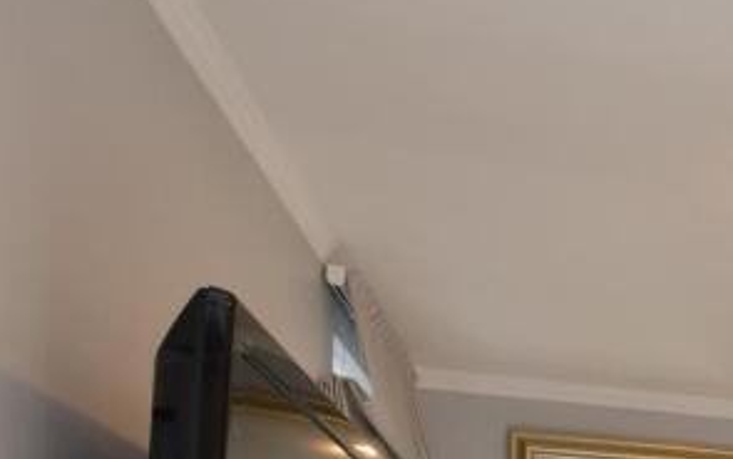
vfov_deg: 20.5
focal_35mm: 53
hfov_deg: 26.9
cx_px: 1103
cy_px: 713
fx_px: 1060
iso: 250
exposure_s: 1/20
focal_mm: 10
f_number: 8
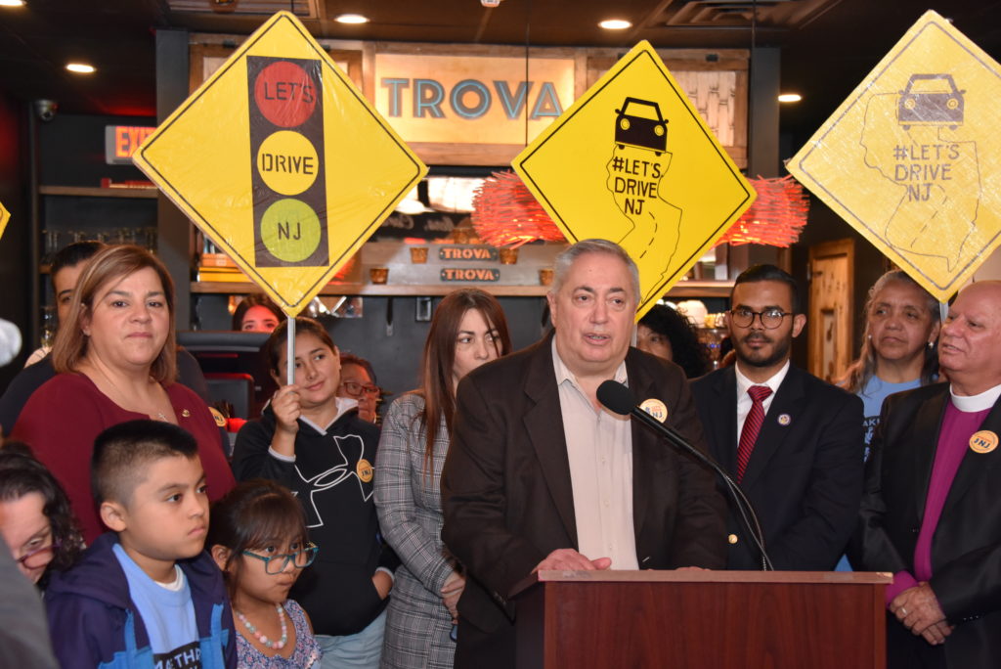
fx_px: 1558
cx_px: 500
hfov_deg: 35.6
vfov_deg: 24.2
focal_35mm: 56
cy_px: 334
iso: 3200
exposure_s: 1/60
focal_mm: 56
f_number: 4.5
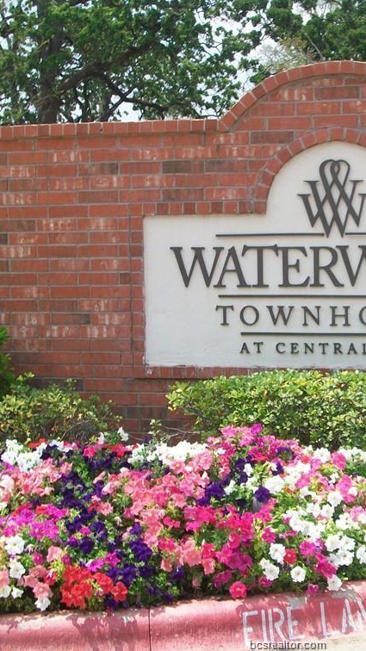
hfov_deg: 20.2
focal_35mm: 59
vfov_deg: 35.5
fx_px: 1018
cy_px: 321
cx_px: 287
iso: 64
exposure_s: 1/640
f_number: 3.2
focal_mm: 7.1
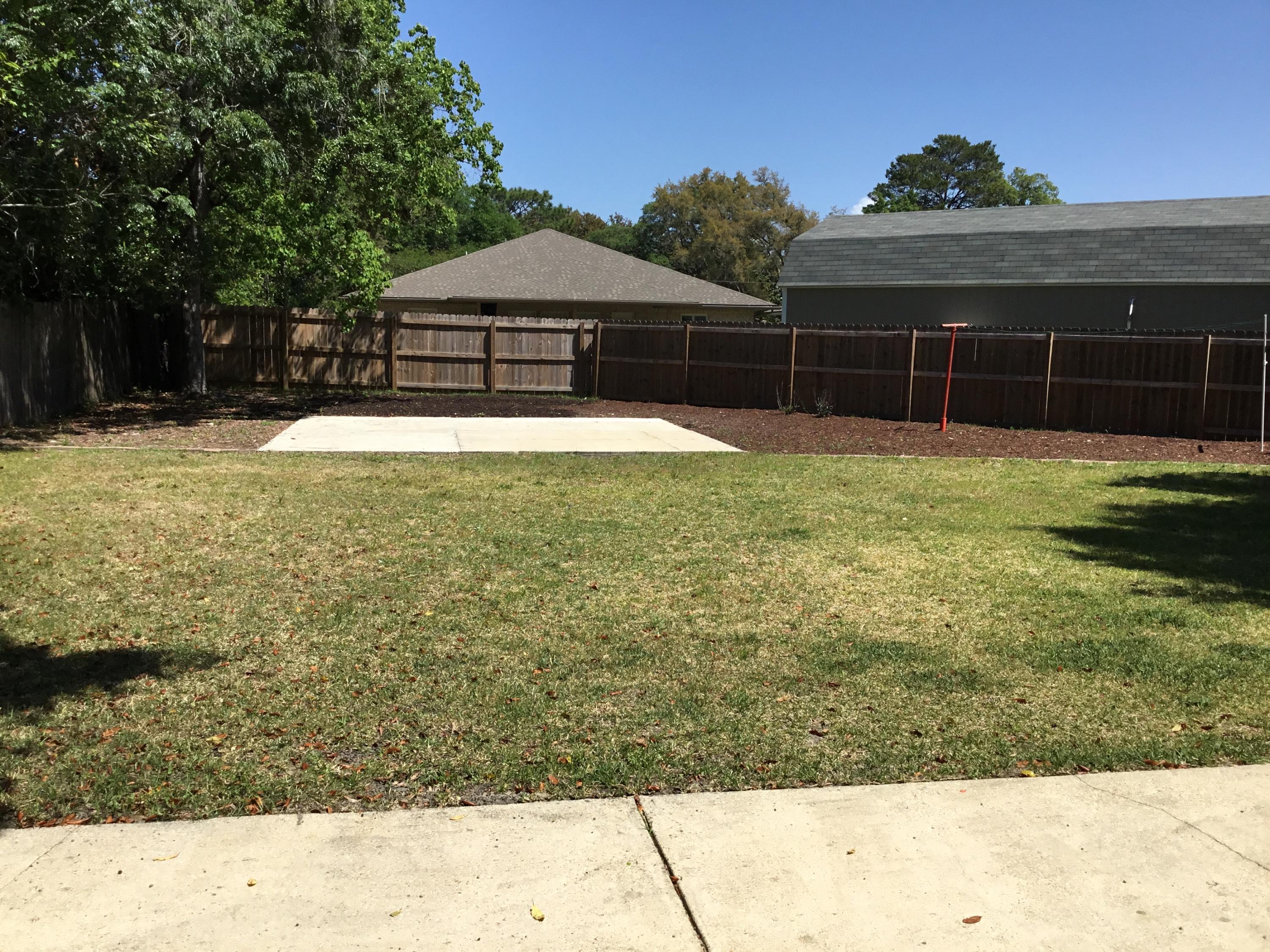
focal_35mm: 31
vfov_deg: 45.4
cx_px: 635
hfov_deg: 58.4
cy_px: 476
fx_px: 1137
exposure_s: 1/1773
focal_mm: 3.3
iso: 25
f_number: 2.4
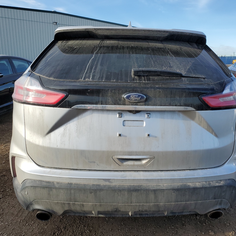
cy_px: 118
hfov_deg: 52.5
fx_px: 239
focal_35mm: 31
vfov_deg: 52.5
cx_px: 127
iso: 50
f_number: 1.5
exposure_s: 1/1667
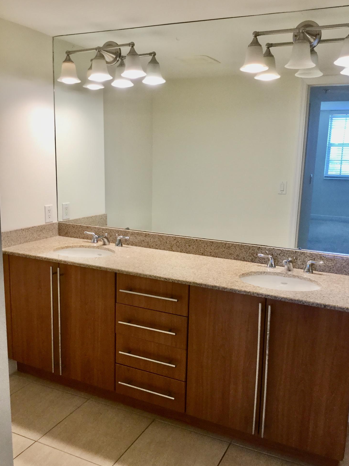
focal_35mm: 32
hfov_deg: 44.1
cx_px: 179
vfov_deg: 56.8
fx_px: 430
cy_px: 235
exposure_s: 1/30
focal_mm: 3.3
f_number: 2.4
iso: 25
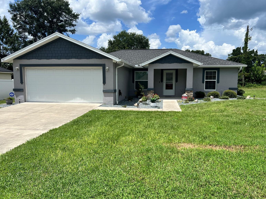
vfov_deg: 51.4
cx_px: 135
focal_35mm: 27
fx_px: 207
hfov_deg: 65.3
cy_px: 99
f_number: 1.5
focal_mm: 5.7
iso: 50
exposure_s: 1/5882
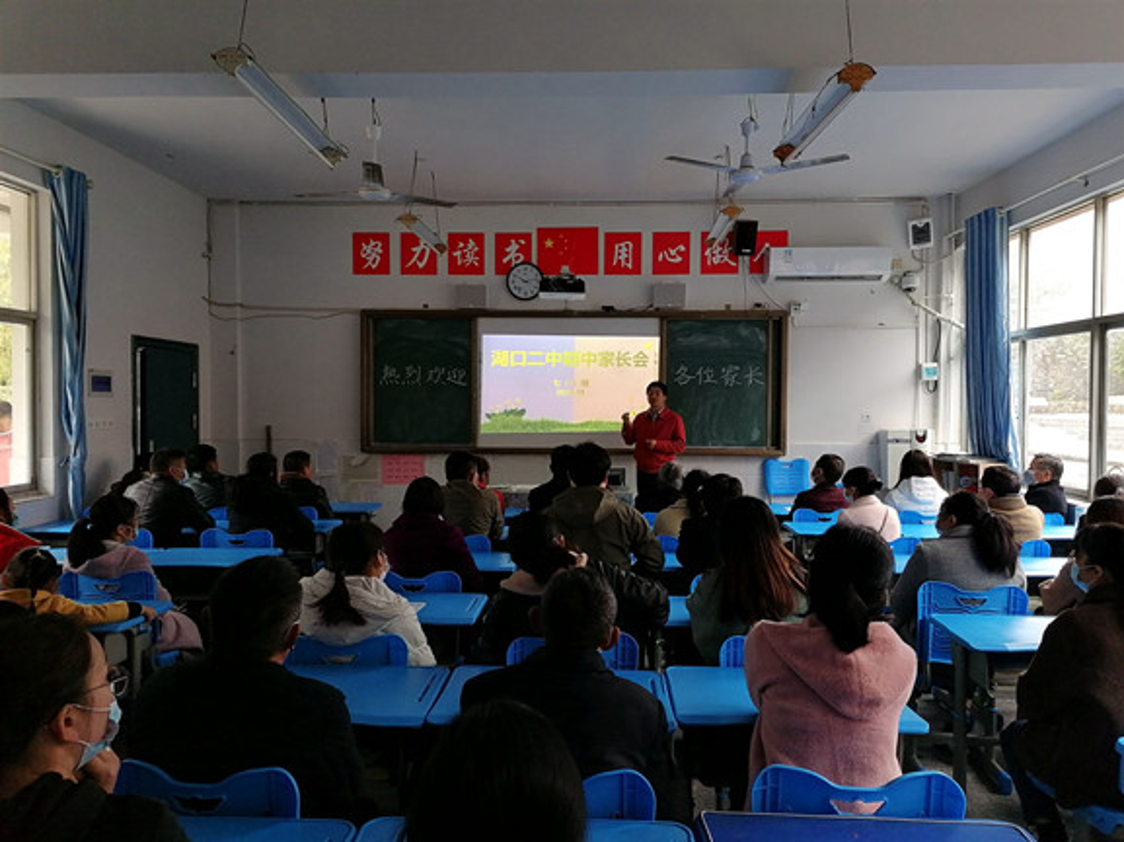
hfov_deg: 67.3
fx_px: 844
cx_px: 562
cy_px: 421
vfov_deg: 53.0
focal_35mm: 26
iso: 100
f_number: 1.8
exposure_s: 1/50
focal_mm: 5.3
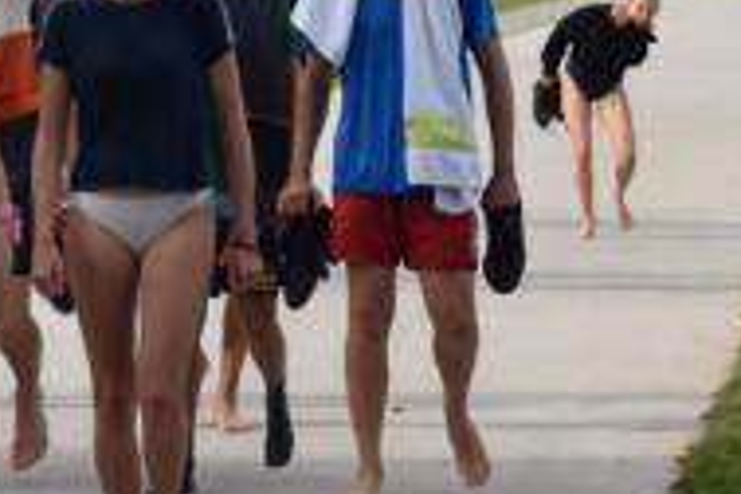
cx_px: 106
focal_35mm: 222
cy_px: 106
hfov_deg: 9.2
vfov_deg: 6.2
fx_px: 4569
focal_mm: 56
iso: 200
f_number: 9
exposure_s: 1/320
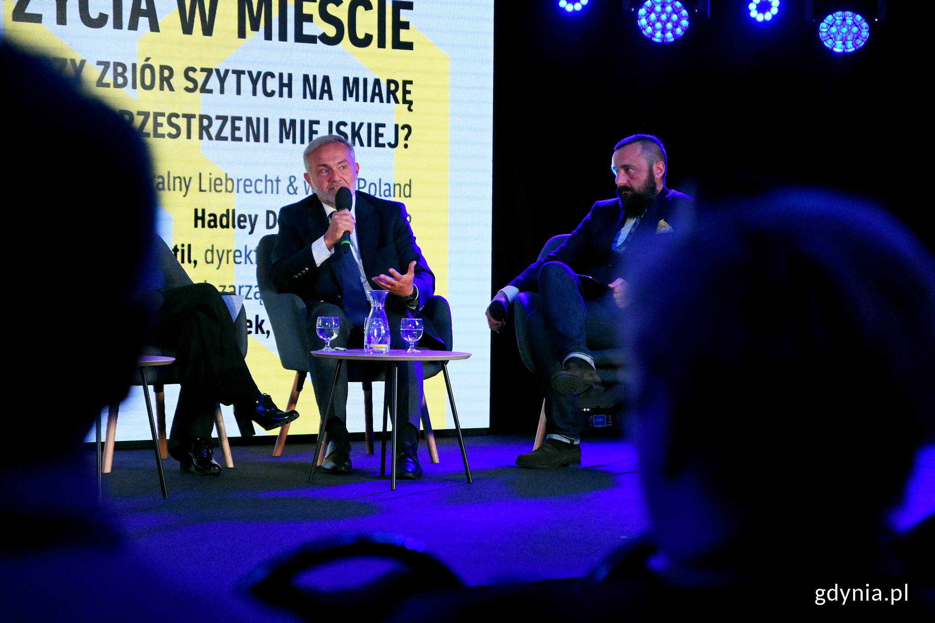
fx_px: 2727
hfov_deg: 19.5
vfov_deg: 13.0
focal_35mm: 105
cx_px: 468
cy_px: 312
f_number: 4
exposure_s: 1/500
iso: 5000
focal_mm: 70
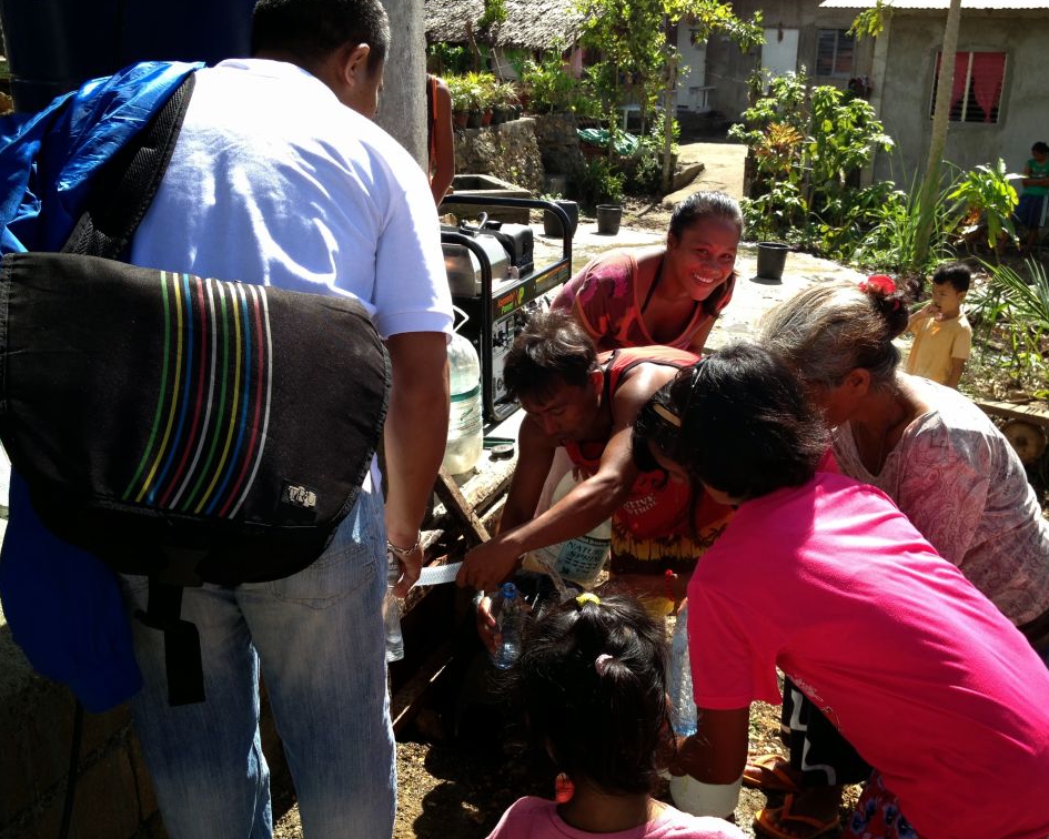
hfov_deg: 49.0
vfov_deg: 40.1
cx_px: 566
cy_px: 421
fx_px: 1149
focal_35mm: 37
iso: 50
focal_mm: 4.28
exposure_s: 1/673
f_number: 2.4
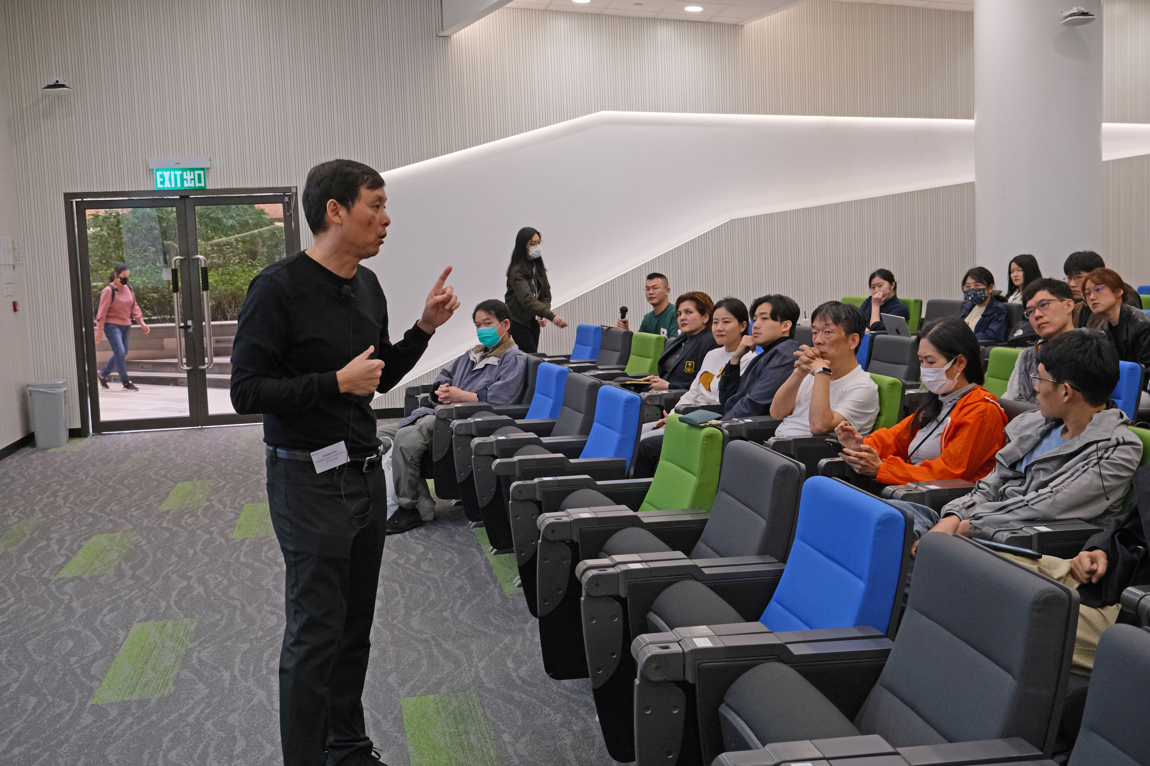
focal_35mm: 39
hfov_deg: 49.6
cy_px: 383
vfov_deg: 34.2
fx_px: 1246
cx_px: 575
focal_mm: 26
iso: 1600
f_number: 5.6
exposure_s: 1/75
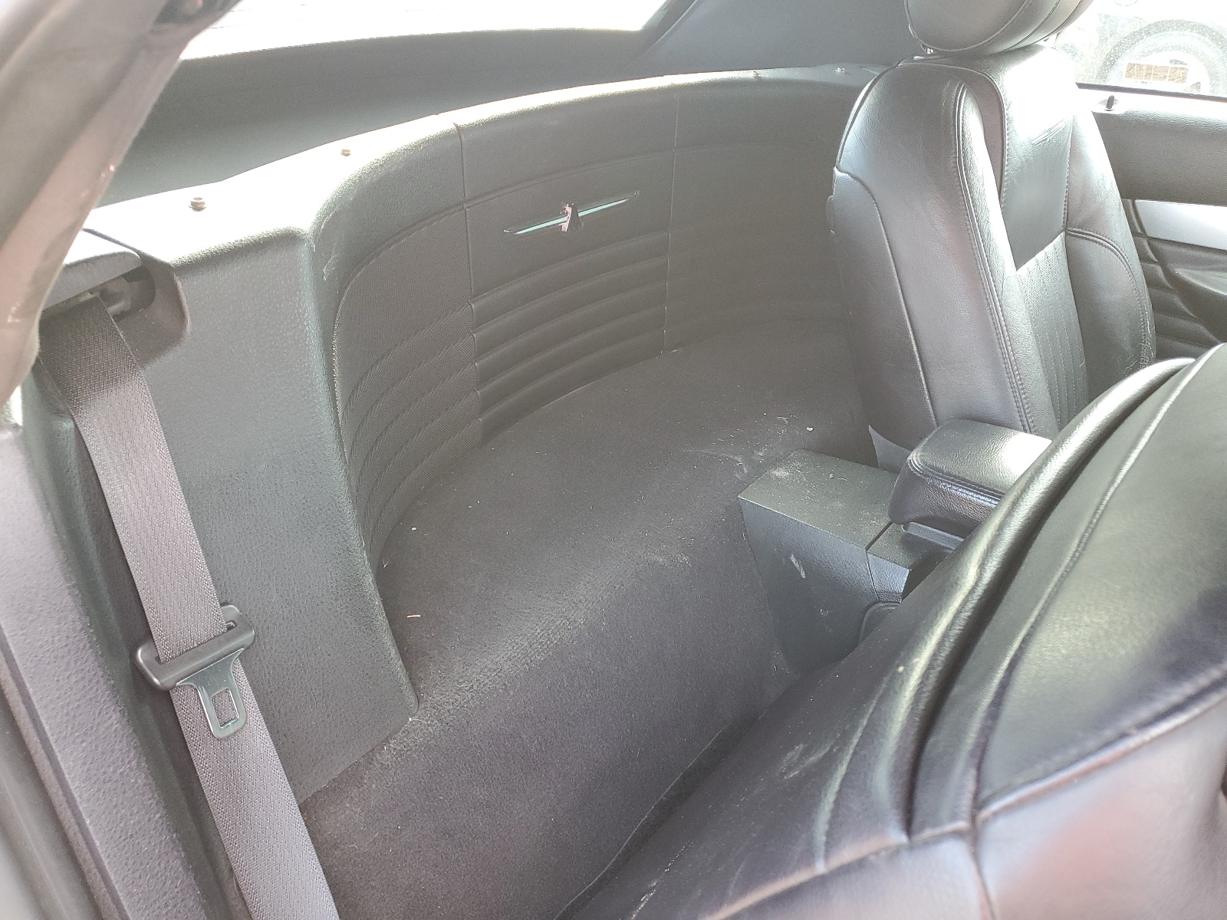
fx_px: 922
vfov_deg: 53.1
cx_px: 614
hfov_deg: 67.3
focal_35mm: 26
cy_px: 460
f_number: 1.5
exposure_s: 1/60.2
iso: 104
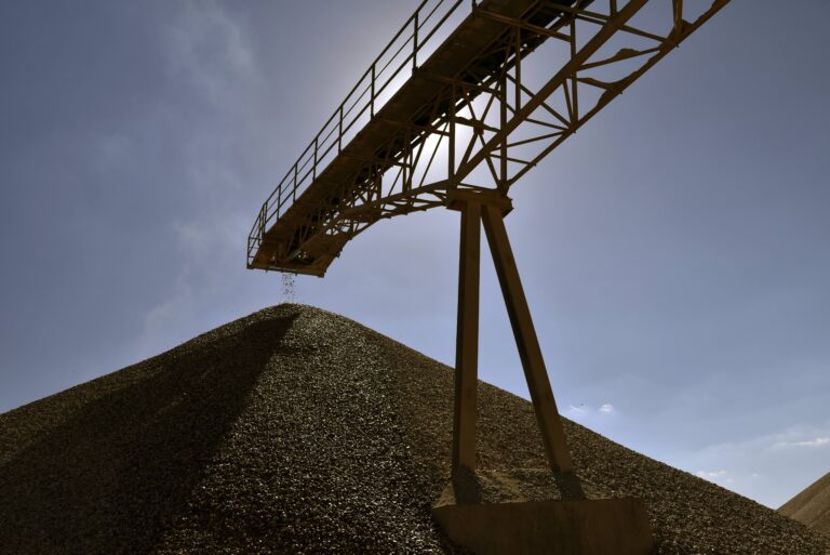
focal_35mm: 28
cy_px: 278
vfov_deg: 46.5
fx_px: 646
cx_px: 415
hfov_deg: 65.4
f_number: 8
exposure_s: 1/2000
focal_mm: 28
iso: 800
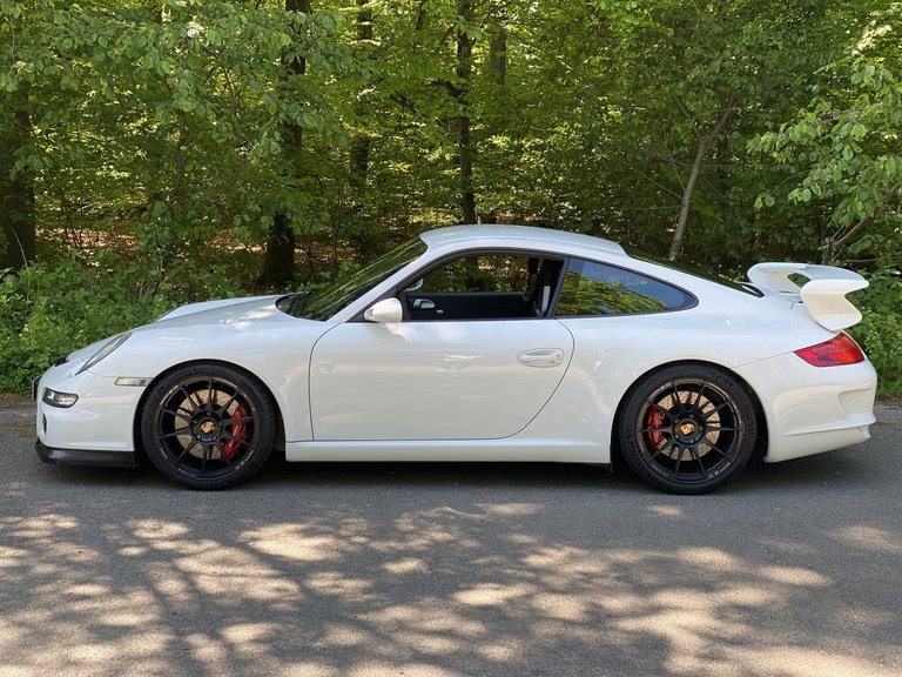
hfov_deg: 36.8
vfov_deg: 28.0
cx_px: 451
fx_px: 1355
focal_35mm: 52
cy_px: 338
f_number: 2
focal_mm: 6
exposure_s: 1/122
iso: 20
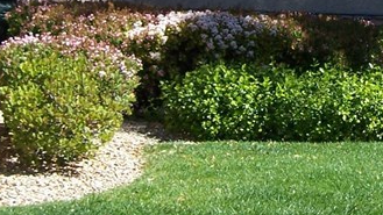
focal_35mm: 129
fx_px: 1310
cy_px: -50
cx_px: 336
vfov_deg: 9.3
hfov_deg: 16.4
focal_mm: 6.3
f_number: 2.8
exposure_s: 1/800
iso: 80
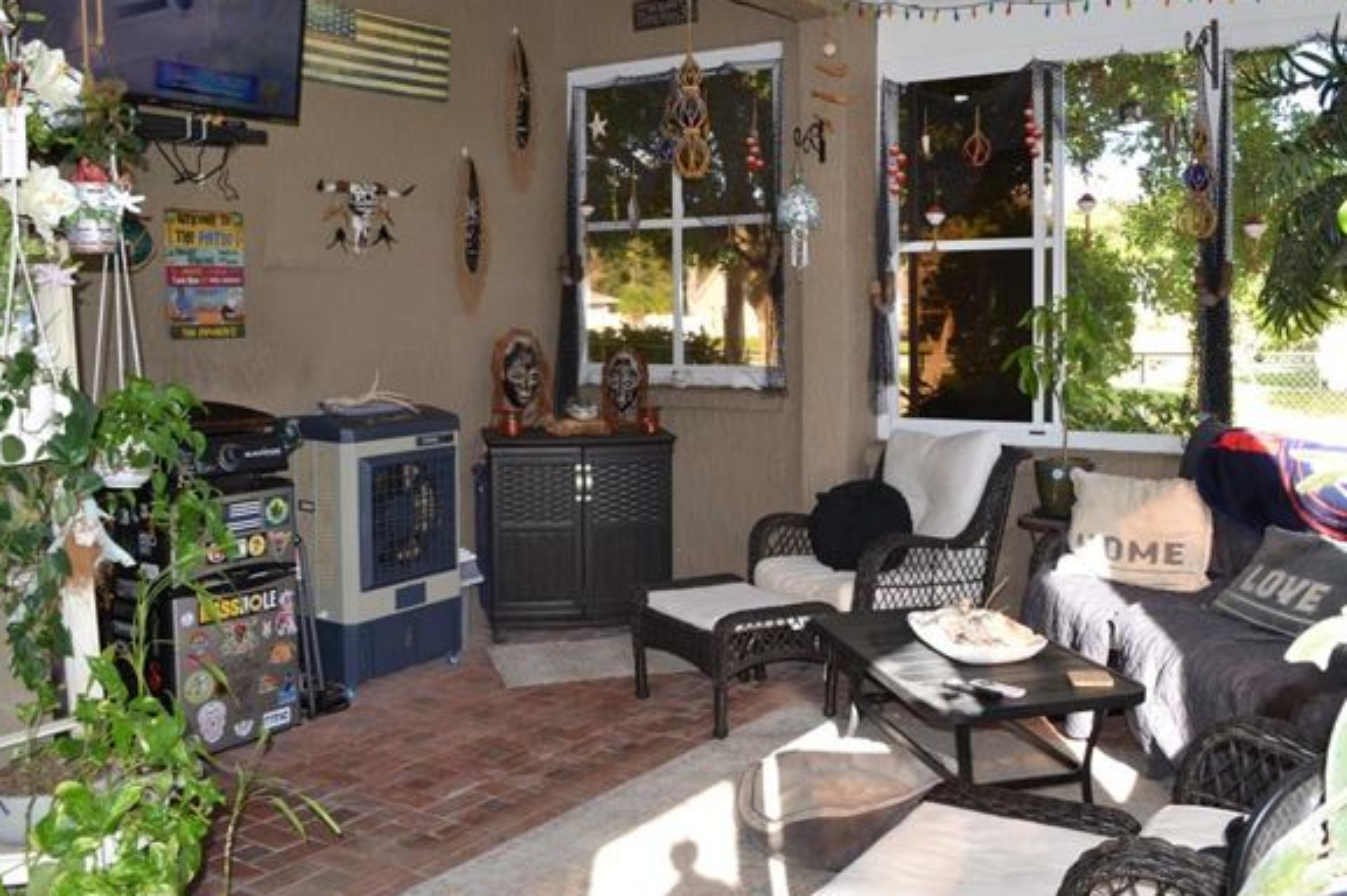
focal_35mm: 33
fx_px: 1234
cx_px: 751
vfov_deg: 39.8
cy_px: 386
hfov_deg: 57.1
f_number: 8
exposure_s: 1/60
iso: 450
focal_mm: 18
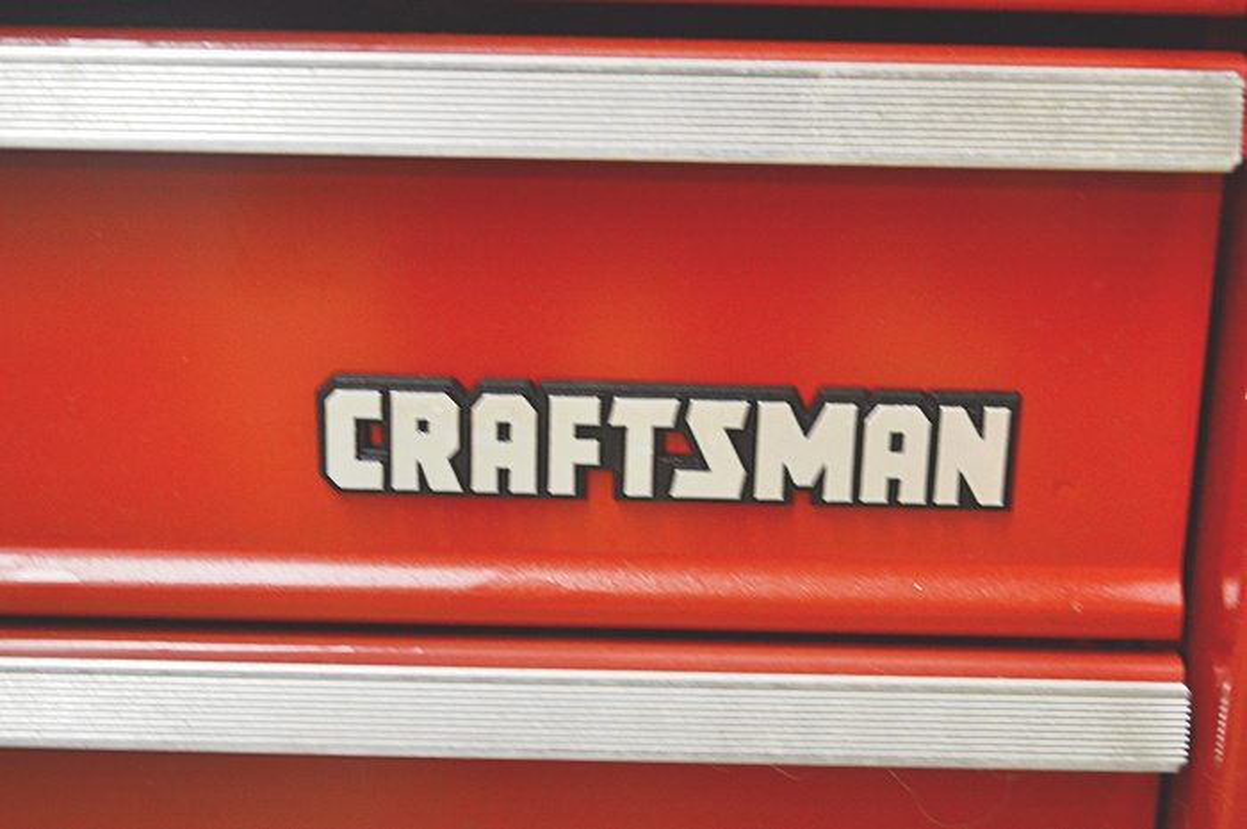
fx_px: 2180
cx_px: 624
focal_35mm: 63
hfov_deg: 31.9
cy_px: 414
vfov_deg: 21.5
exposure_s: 1/15
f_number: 5.6
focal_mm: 42
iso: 800
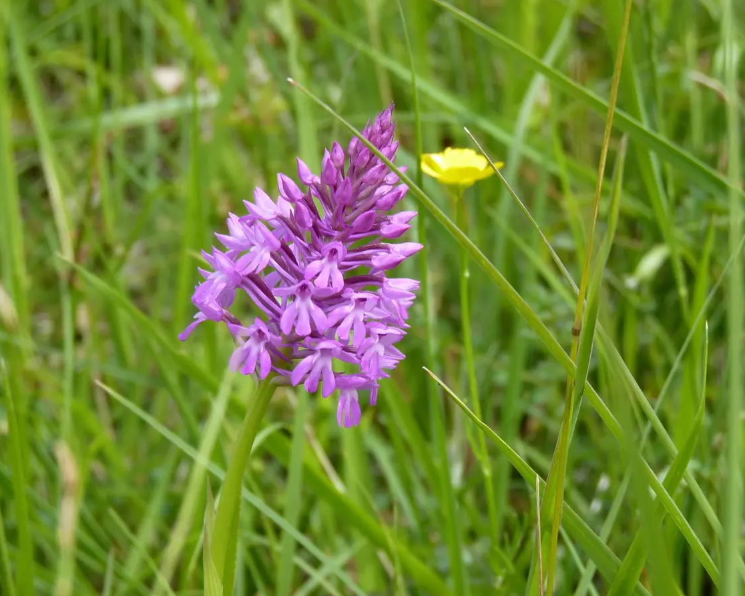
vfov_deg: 12.1
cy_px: 300
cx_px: 350
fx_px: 2823
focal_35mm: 128
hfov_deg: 15.0
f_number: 4
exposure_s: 1/160
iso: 80
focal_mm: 21.6
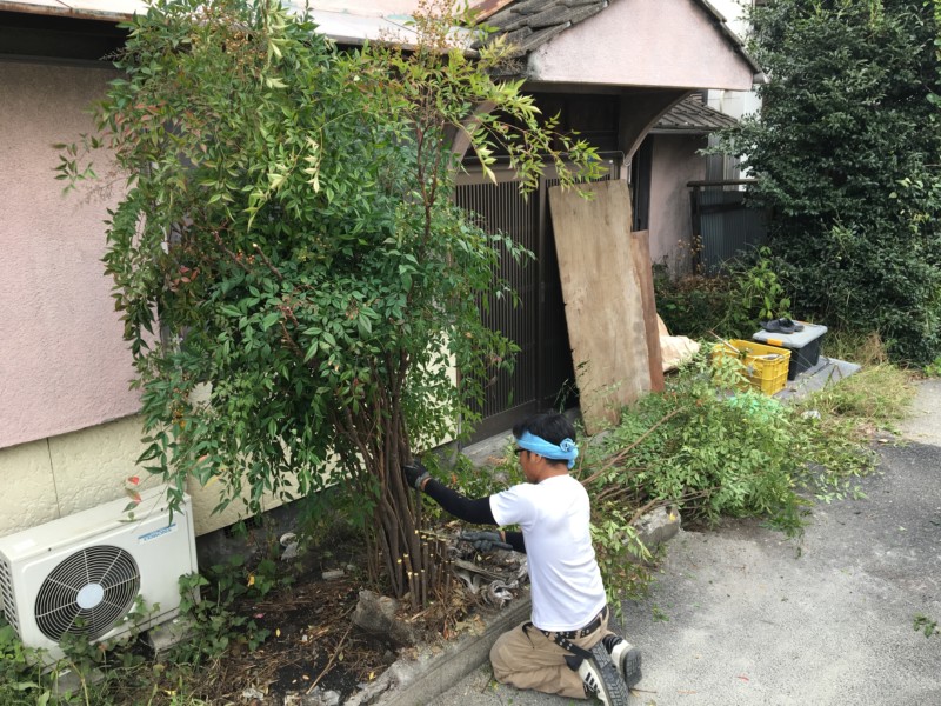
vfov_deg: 48.2
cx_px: 470
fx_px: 788
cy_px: 353
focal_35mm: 29
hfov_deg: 61.7
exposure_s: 1/146
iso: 25
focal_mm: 4.15
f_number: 2.2
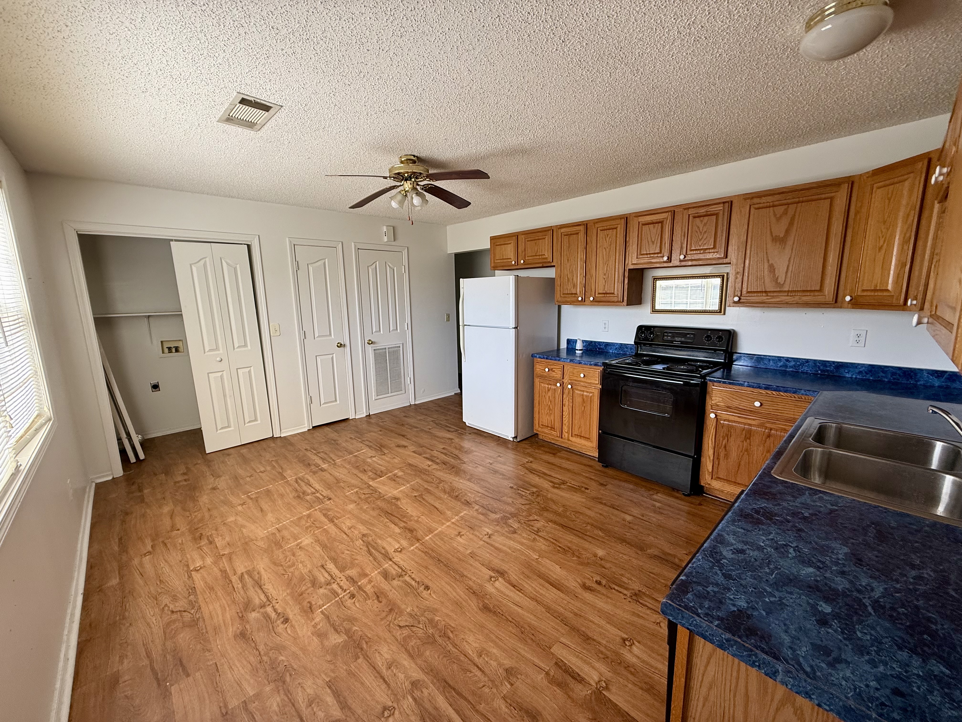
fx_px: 389
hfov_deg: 102.1
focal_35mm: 14
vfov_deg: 85.7
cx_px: 481
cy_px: 361
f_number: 2.2
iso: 100
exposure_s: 1/99
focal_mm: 2.22
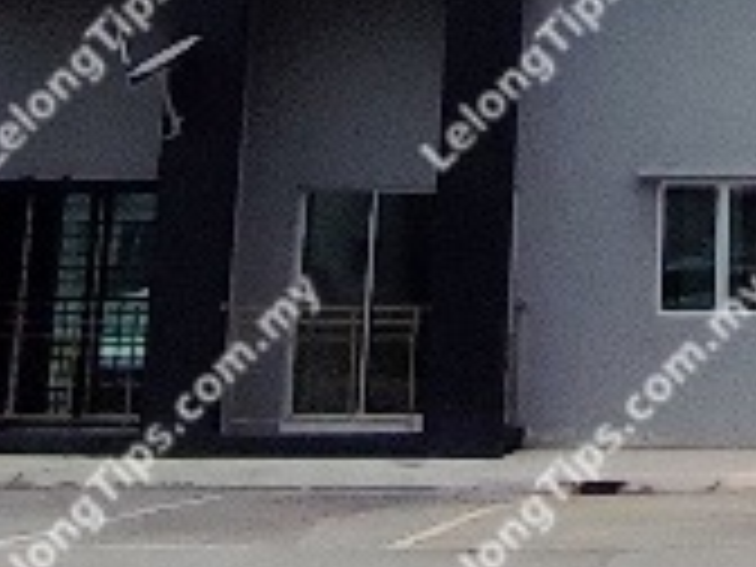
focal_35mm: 113
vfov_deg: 10.6
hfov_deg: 15.6
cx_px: 1238
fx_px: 2468
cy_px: -927
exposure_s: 1/4705
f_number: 2.2
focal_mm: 1.65
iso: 50
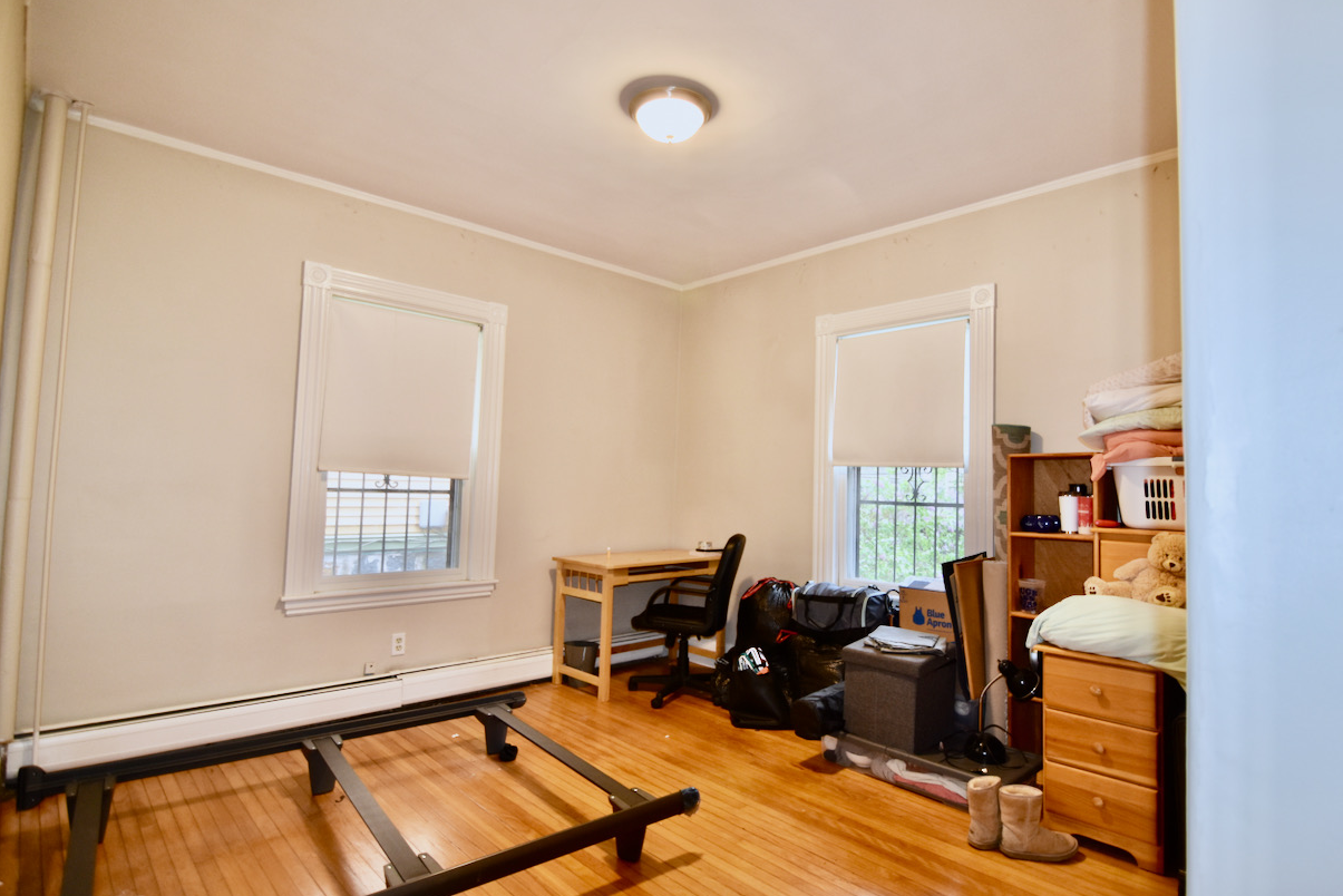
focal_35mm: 18
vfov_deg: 68.8
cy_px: 442
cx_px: 710
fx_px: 654
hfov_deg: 91.4
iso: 400
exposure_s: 1/60
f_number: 2.8
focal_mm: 11
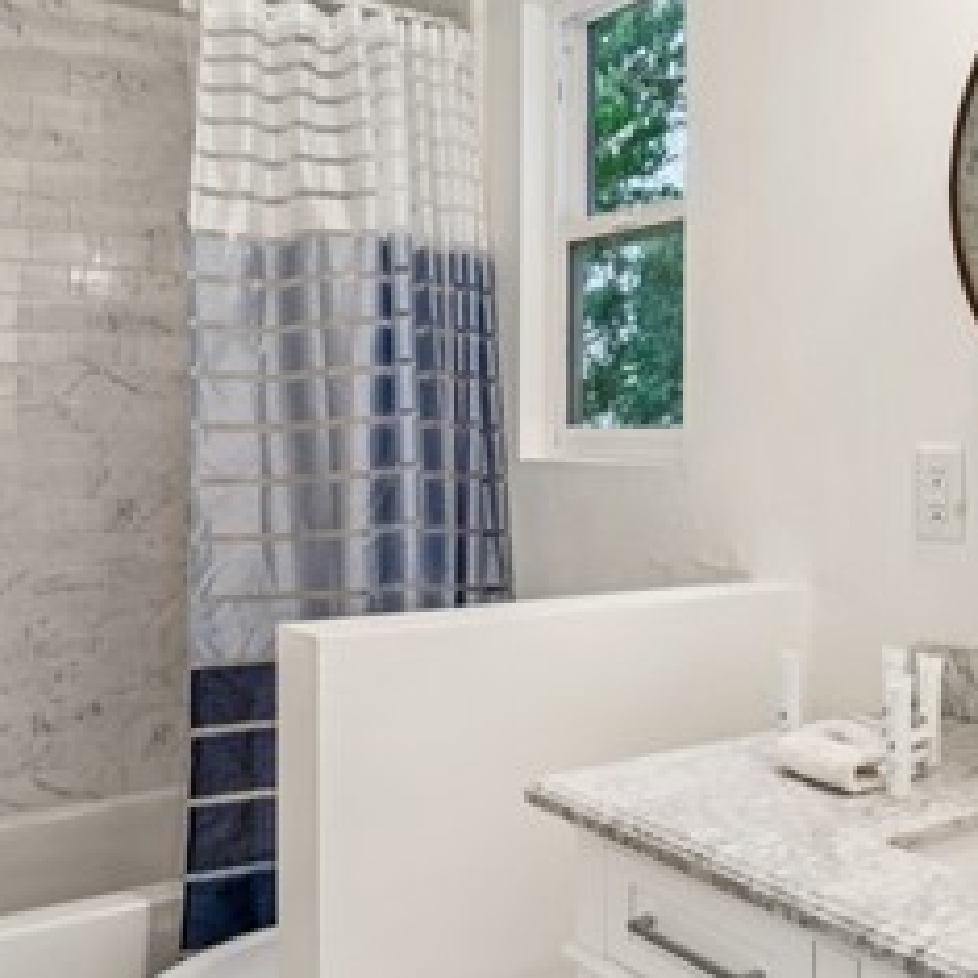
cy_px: 449
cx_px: 683
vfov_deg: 43.4
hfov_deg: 42.6
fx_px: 1227
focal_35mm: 38
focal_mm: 16.6
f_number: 13
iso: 100
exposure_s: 1/2
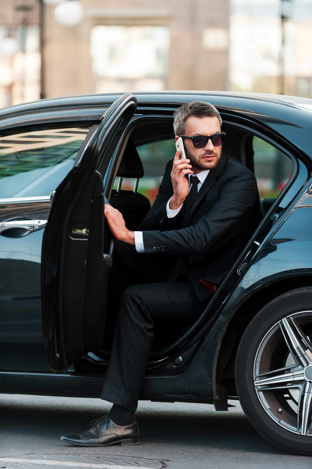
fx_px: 2083
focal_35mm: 160
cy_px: 234
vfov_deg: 12.8
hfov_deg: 8.6
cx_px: 156
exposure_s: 1/200
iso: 200
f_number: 3.5
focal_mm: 160
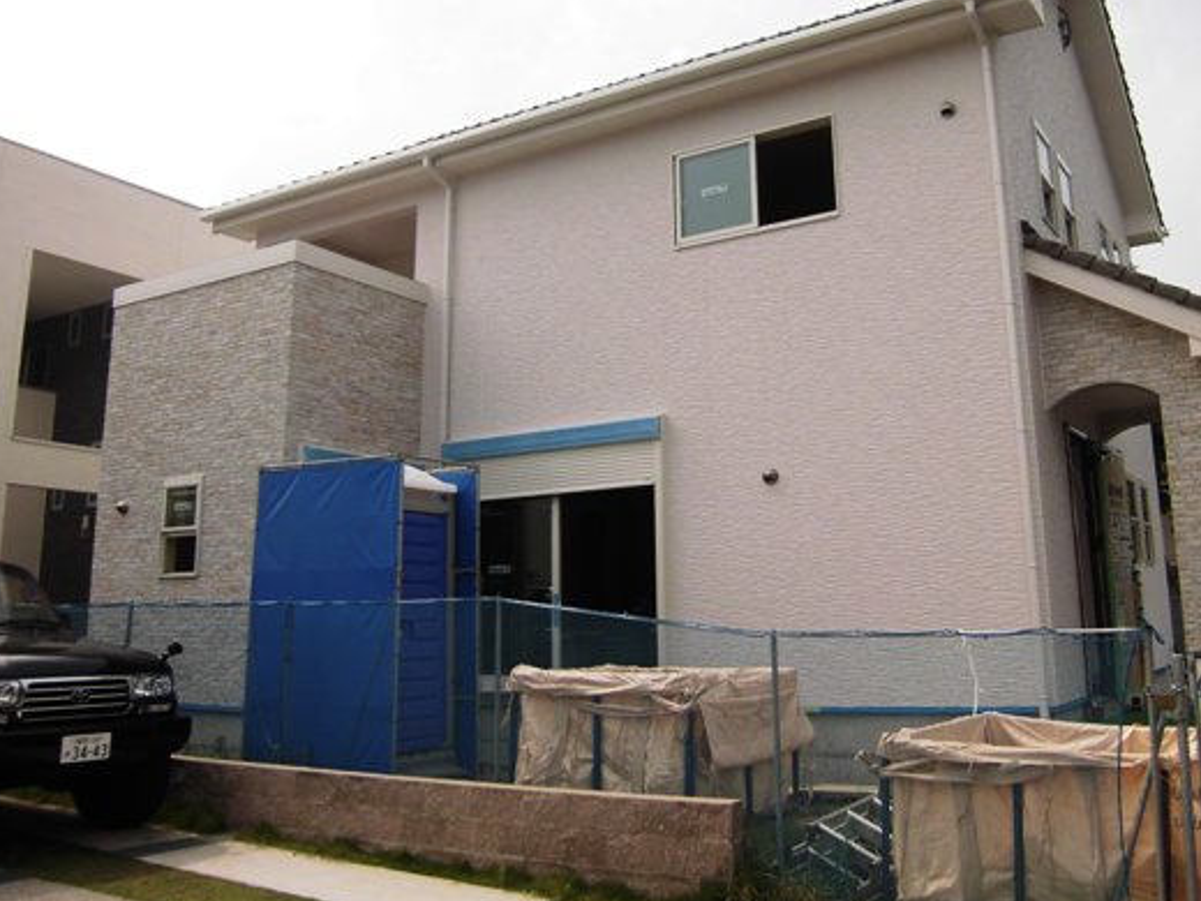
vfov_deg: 44.0
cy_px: 370
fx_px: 1110
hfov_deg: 56.5
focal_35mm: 32
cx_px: 702
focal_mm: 4.7
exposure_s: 1/320
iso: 100
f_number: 7.9
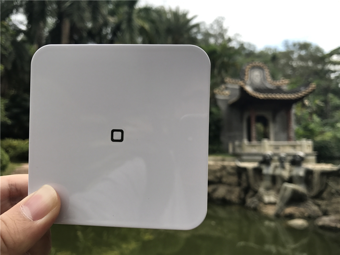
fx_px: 275
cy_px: 128
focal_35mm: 28
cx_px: 170
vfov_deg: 49.7
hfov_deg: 63.4
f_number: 1.8
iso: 20
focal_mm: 3.99
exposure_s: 1/894
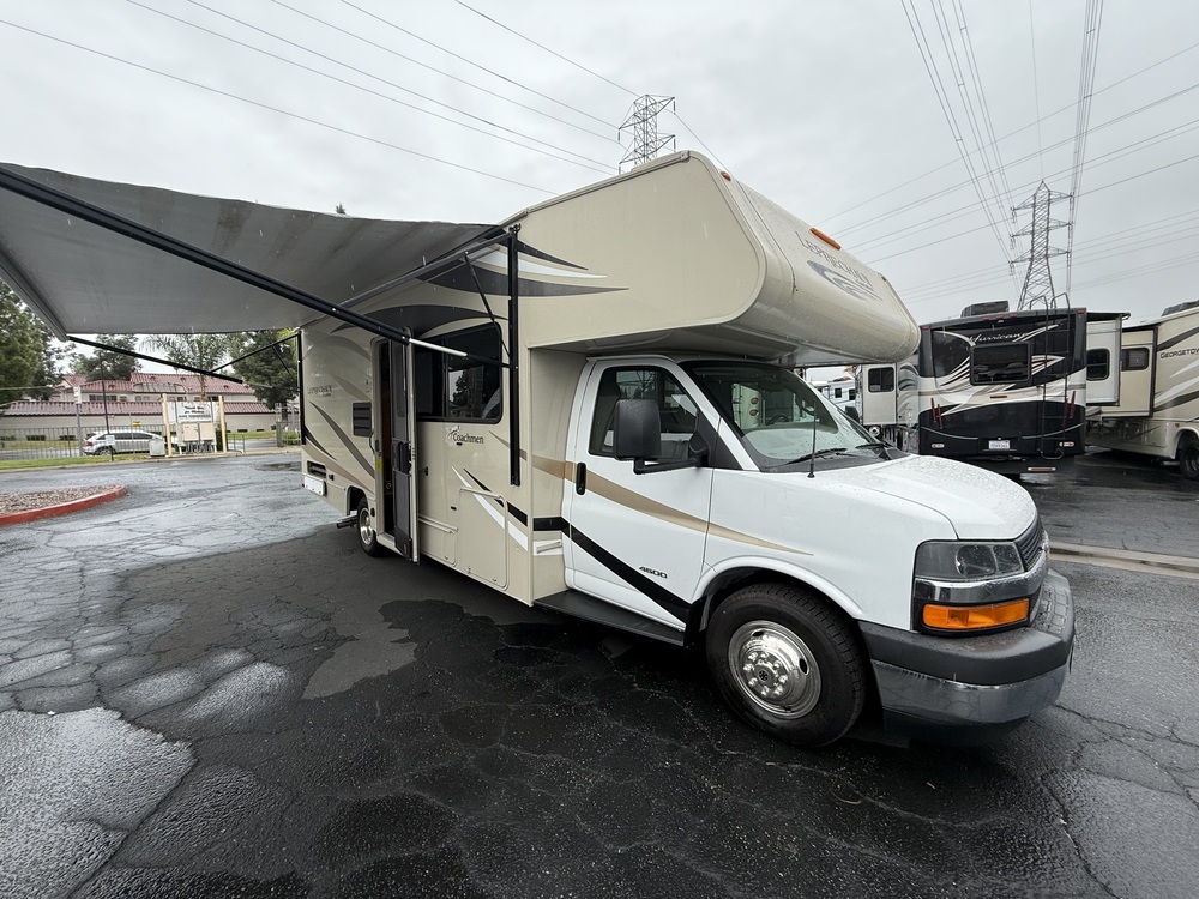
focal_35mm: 14
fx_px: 485
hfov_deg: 102.1
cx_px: 600
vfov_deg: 85.7
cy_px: 450
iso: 50
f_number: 2.2
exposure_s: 1/596
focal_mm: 2.22
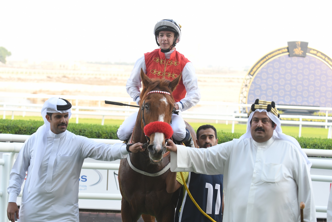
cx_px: 166
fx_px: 1038
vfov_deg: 12.2
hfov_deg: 18.2
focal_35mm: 112
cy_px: 111
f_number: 3.2
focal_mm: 75
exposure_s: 1/320
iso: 320
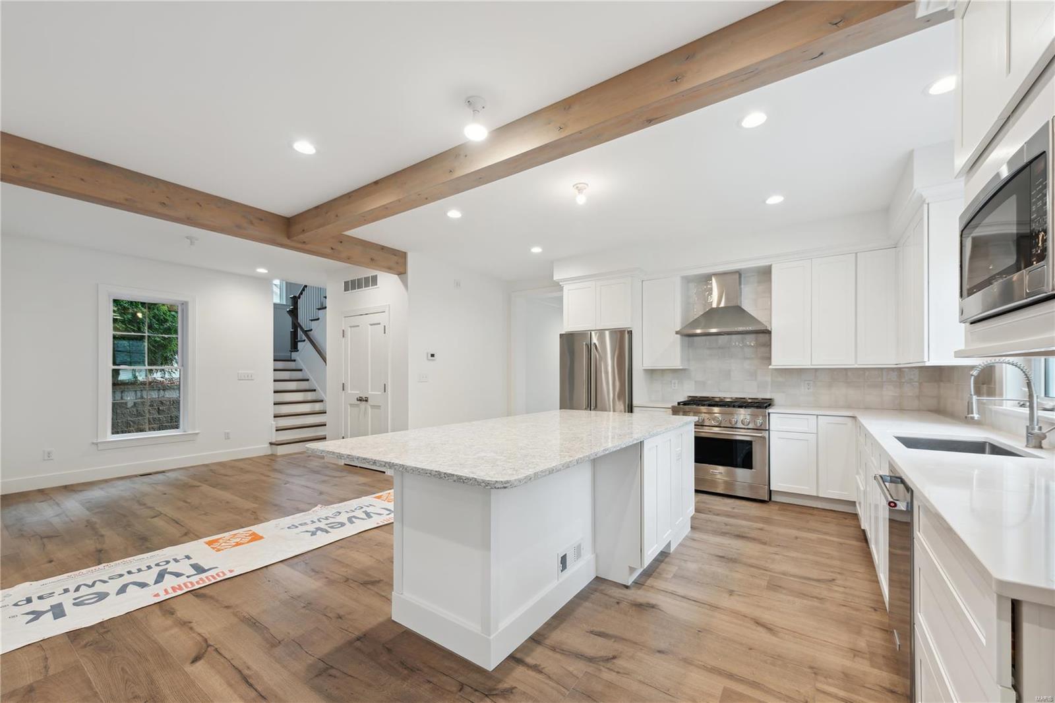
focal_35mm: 14
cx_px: 528
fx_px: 410
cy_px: 352
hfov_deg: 104.2
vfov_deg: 81.2
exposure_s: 1/5
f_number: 8
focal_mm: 14
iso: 100
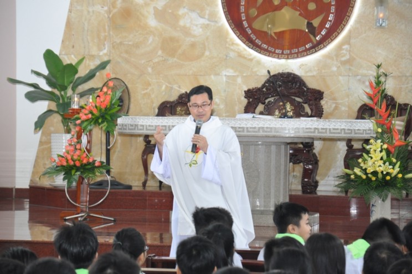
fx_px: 1800
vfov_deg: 8.7
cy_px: 137
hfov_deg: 13.1
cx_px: 206
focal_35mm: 158
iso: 1600
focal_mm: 105
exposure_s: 1/60
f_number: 7.1
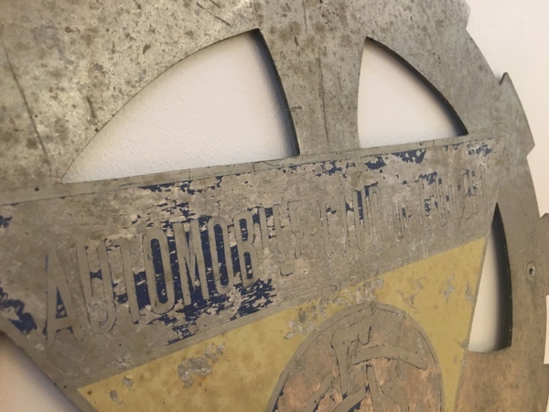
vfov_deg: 48.2
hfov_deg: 61.7
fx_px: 460
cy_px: 206
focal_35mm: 29
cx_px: 274
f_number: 2.2
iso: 160
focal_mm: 4.15
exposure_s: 1/30
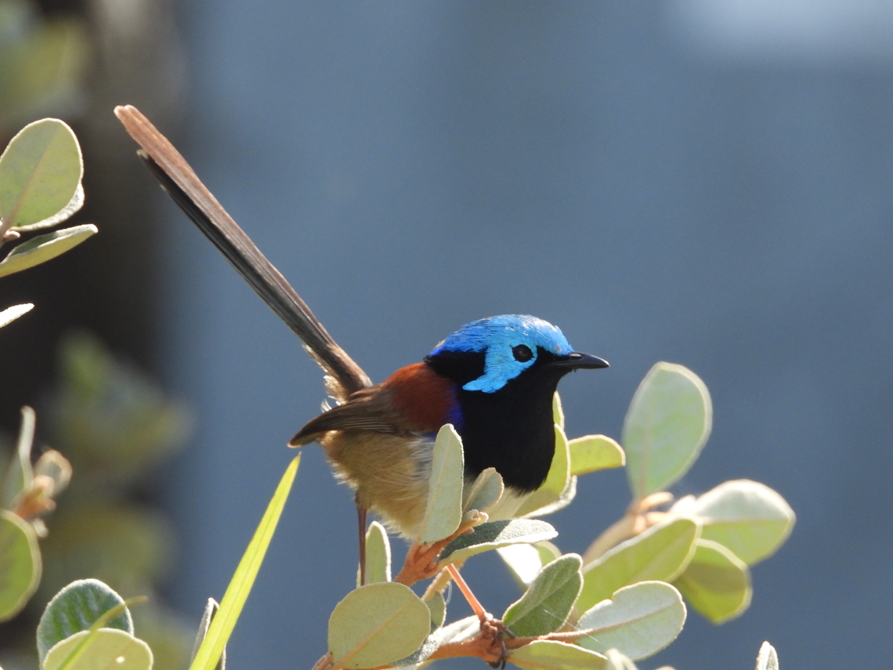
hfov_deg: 2.0
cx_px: 446
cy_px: 335
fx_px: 25797
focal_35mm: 1000
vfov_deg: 1.5
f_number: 5.6
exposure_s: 1/320
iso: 400
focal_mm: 180
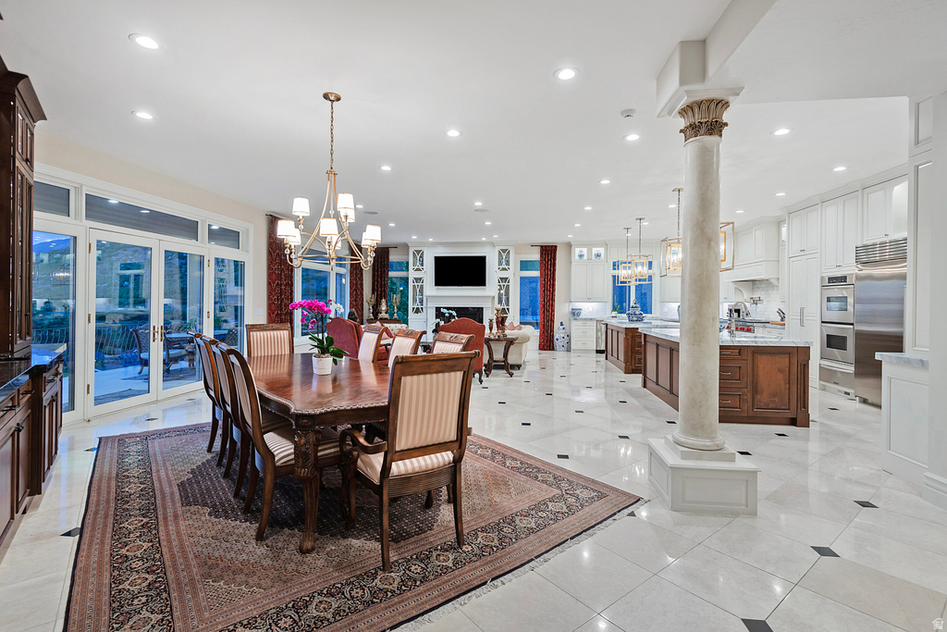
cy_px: 316
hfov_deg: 96.7
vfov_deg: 73.8
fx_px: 421
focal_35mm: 16
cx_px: 474
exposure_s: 1/25
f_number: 6.3
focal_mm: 16
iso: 800
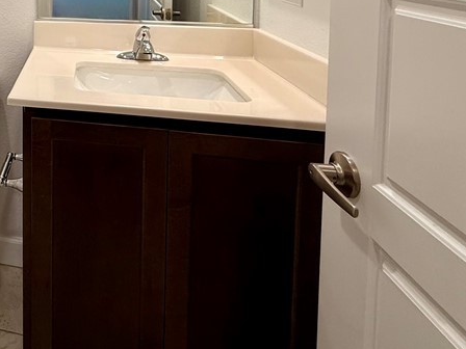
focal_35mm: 32
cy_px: -30
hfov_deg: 46.0
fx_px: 431
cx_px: -18
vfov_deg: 37.4
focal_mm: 2.22
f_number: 2.2
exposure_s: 1/120
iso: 125
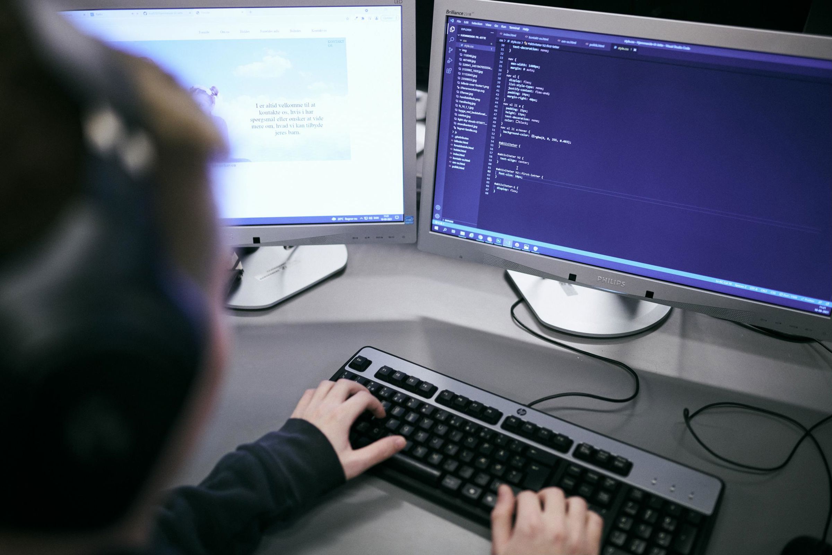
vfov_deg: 37.9
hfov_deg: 54.4
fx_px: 809
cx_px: 416
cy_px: 278
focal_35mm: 35
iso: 400
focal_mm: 35
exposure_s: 1/125
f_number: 1.8
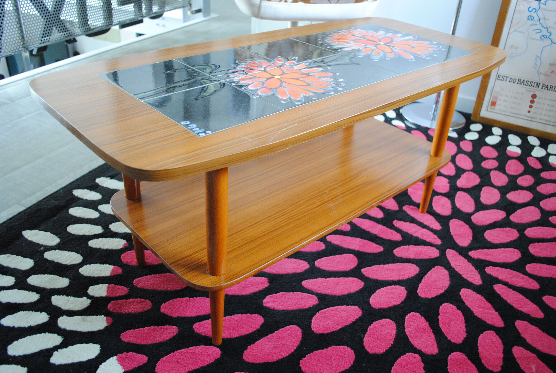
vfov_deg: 43.8
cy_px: 186
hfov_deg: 61.8
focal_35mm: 30
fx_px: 464
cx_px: 278
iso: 1100
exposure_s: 1/30
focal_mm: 20
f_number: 3.8
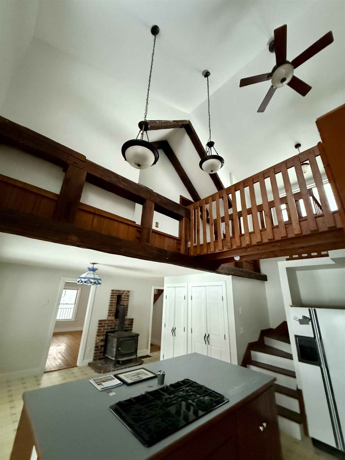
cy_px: 230
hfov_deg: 85.7
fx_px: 186
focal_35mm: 14
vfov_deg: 102.1
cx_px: 172
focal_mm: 2.22
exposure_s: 1/60
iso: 1250
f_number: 2.2
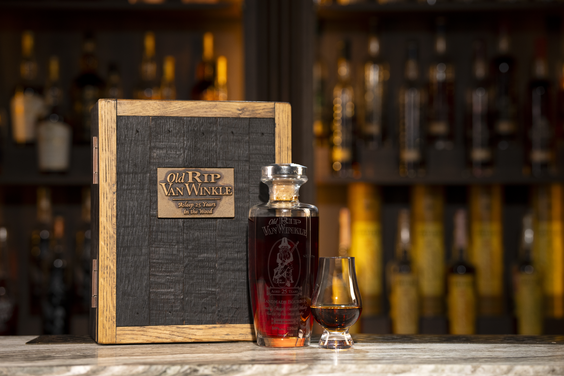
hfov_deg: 22.9
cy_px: 188
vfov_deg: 15.4
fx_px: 1394
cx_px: 282
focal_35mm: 89
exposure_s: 1/125
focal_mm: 89
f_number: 4
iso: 1000
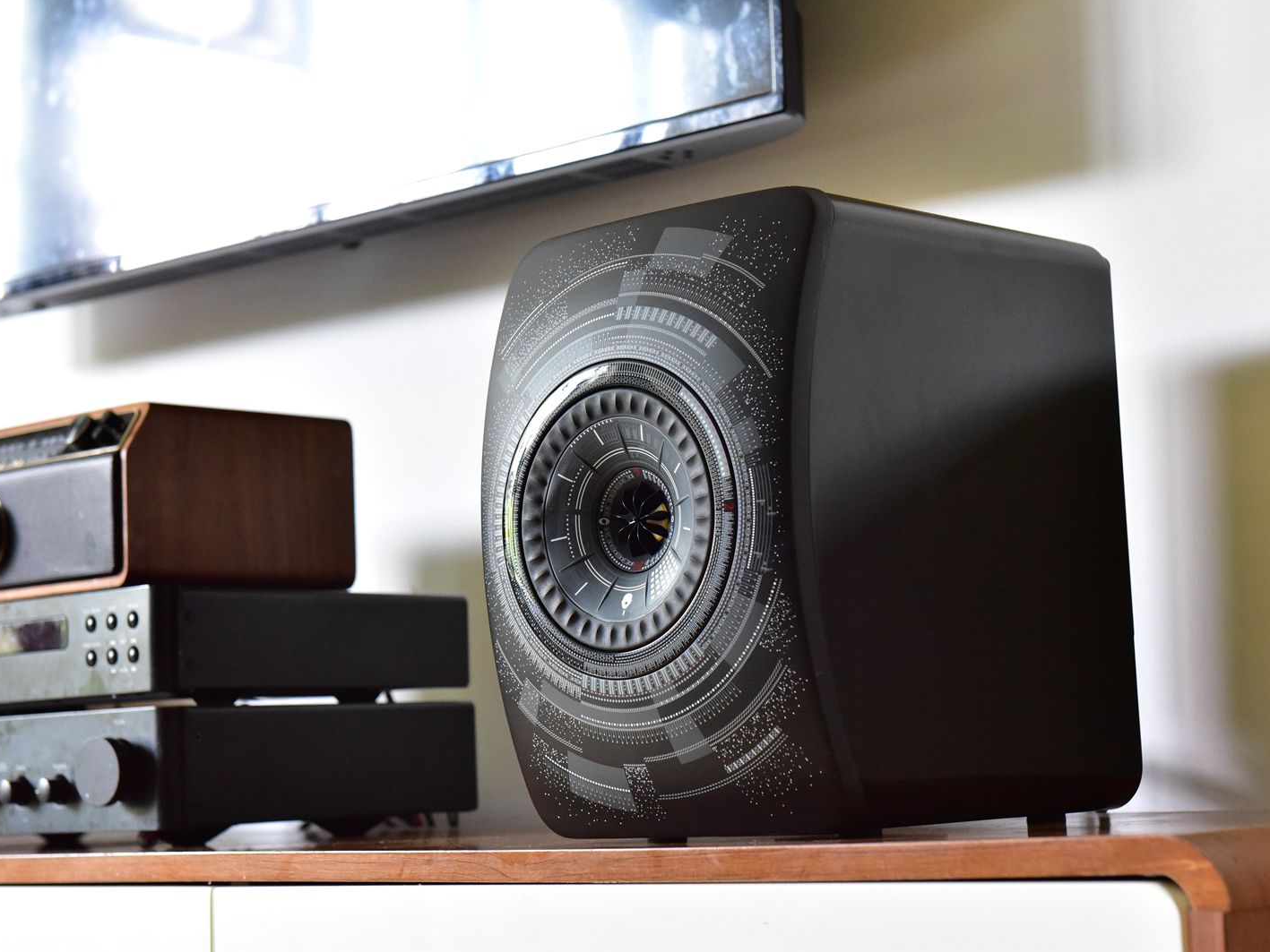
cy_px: 476
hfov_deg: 25.7
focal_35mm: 76
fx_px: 2789
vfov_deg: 19.4
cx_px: 661
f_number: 6.3
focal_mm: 70
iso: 6400
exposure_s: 1/60
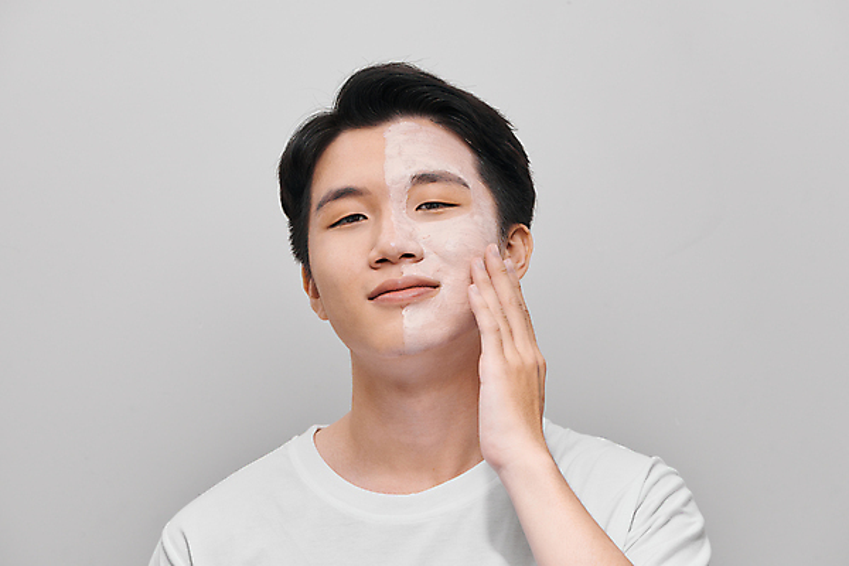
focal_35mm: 105
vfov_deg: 13.0
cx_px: 424
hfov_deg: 19.5
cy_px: 283
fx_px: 2476
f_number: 9
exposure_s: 1/125
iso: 200
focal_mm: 105
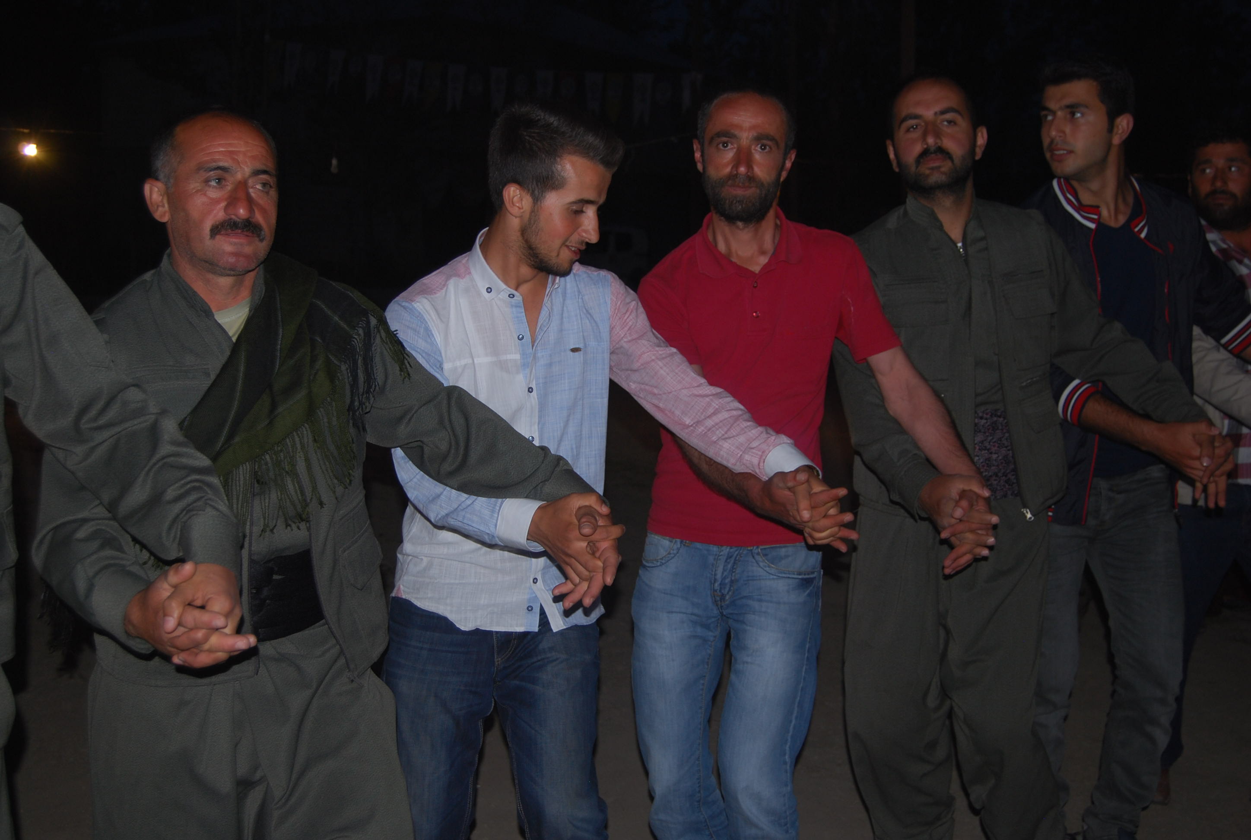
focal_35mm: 42
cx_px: 626
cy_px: 420
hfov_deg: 46.3
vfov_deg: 32.0
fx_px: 1462
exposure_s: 1/60
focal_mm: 28
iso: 200
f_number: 4.2
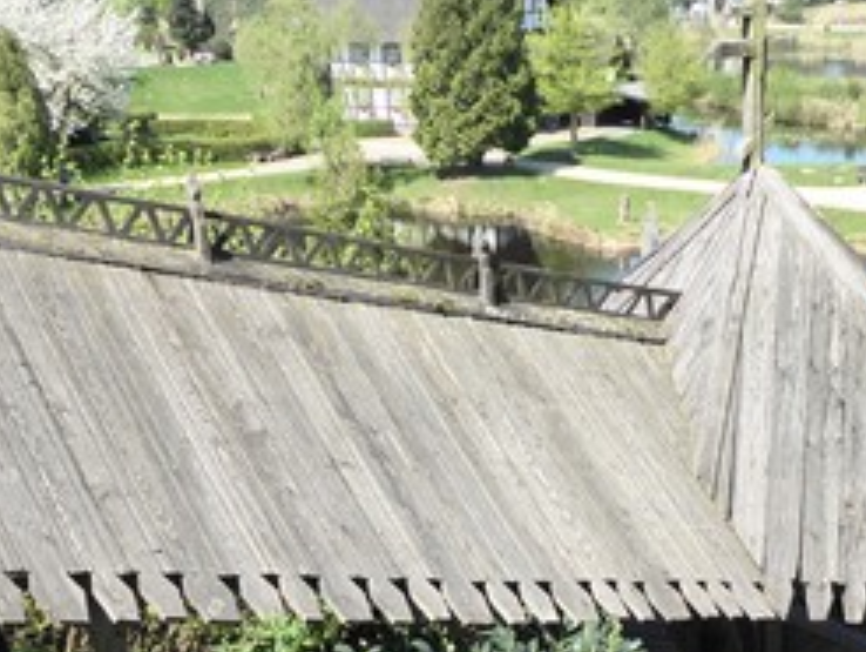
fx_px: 1628
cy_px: 648
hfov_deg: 29.6
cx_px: 574
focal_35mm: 65
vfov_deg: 21.8
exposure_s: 1/400
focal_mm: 4.3
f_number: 3.3
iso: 160
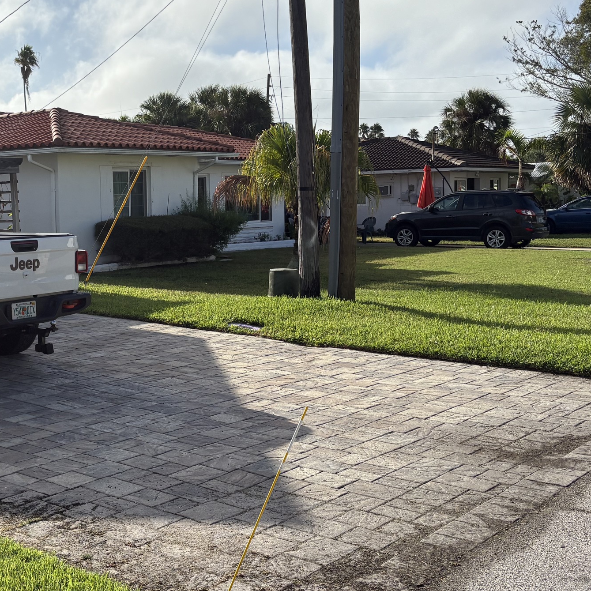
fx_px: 946
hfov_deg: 33.4
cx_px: 95
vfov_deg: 34.6
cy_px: 265
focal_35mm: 49
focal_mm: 5.96
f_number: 1.6
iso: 50
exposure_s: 1/5814
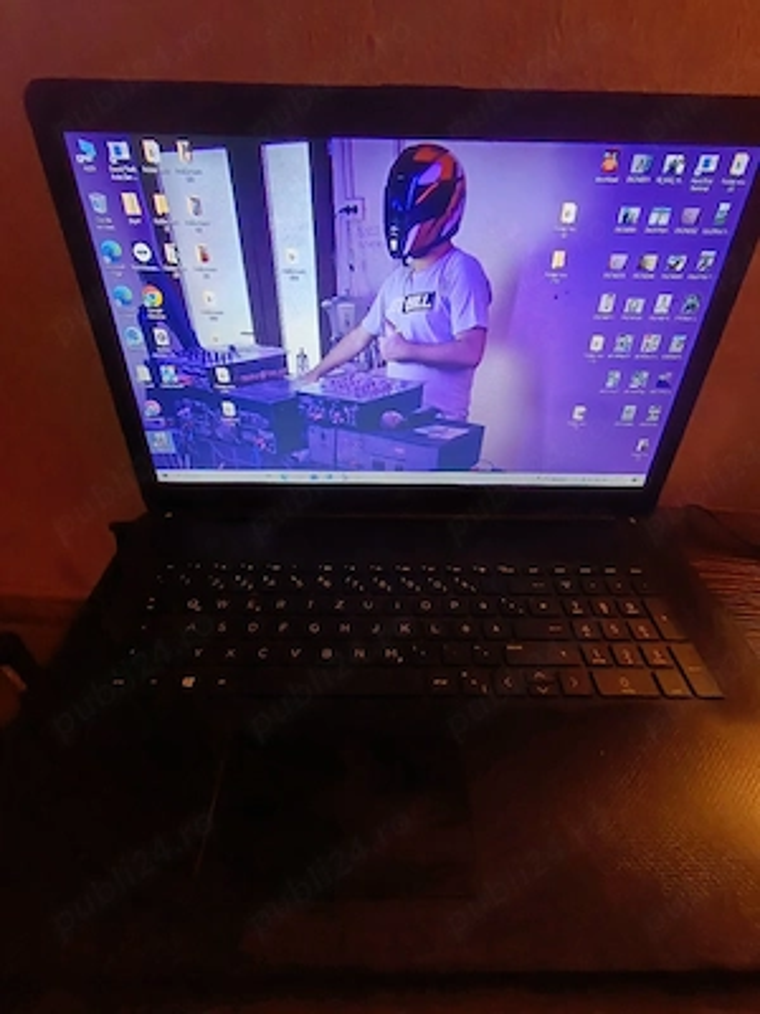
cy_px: 507
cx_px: 380
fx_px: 498
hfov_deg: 74.7
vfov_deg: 91.0
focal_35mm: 17
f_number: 2.2
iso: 894
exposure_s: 1/33.3
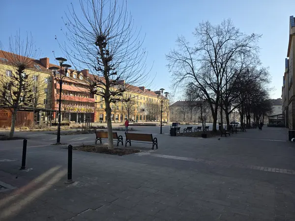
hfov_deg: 73.9
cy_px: 110
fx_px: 196
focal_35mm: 23
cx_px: 148
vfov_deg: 58.9
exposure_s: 1/2701
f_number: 1.7
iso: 80
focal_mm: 6.3
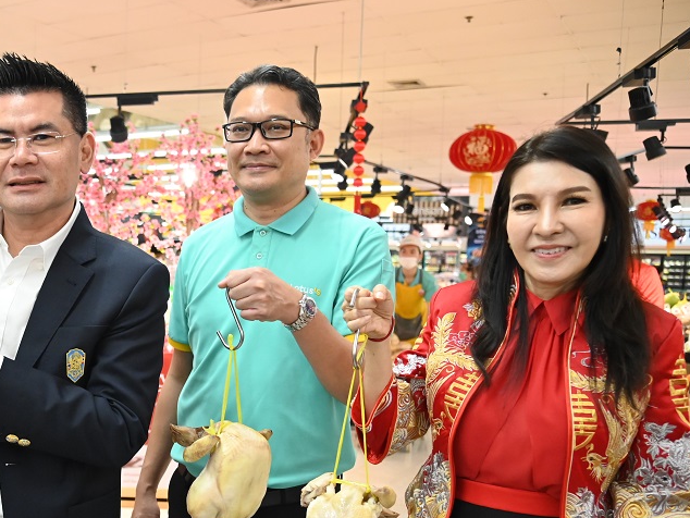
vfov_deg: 32.4
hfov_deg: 39.7
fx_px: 877
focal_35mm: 44
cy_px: 375
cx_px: 65
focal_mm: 24
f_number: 4
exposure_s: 1/400
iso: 4500
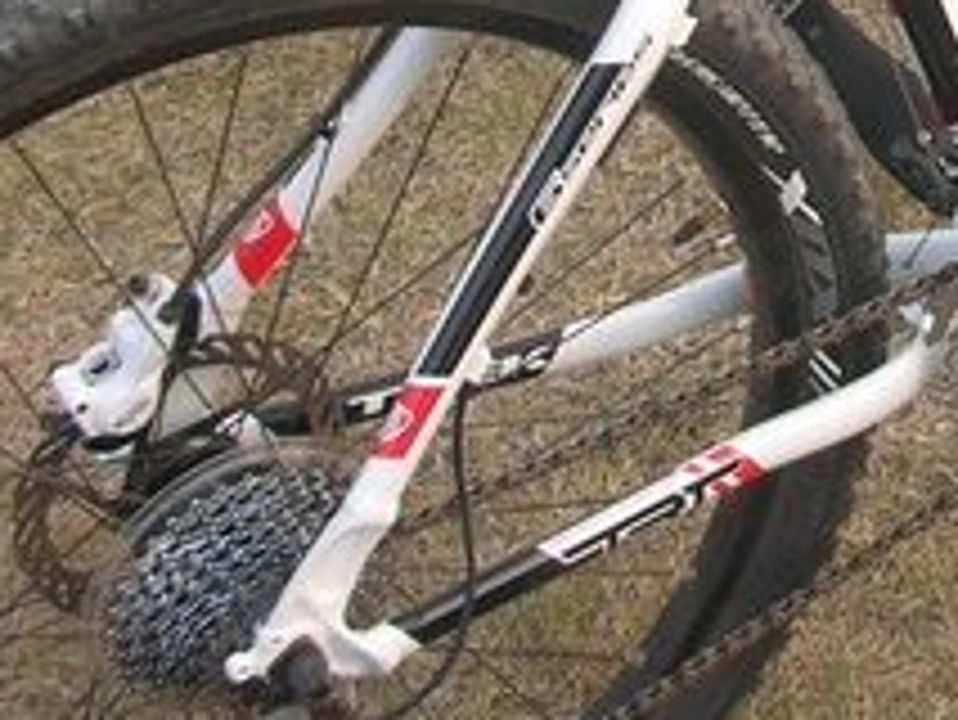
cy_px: -245
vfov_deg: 12.5
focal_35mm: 115
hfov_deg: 16.5
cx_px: 1093
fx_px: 3184
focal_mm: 5.8
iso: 50
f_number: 3
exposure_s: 1/93.3
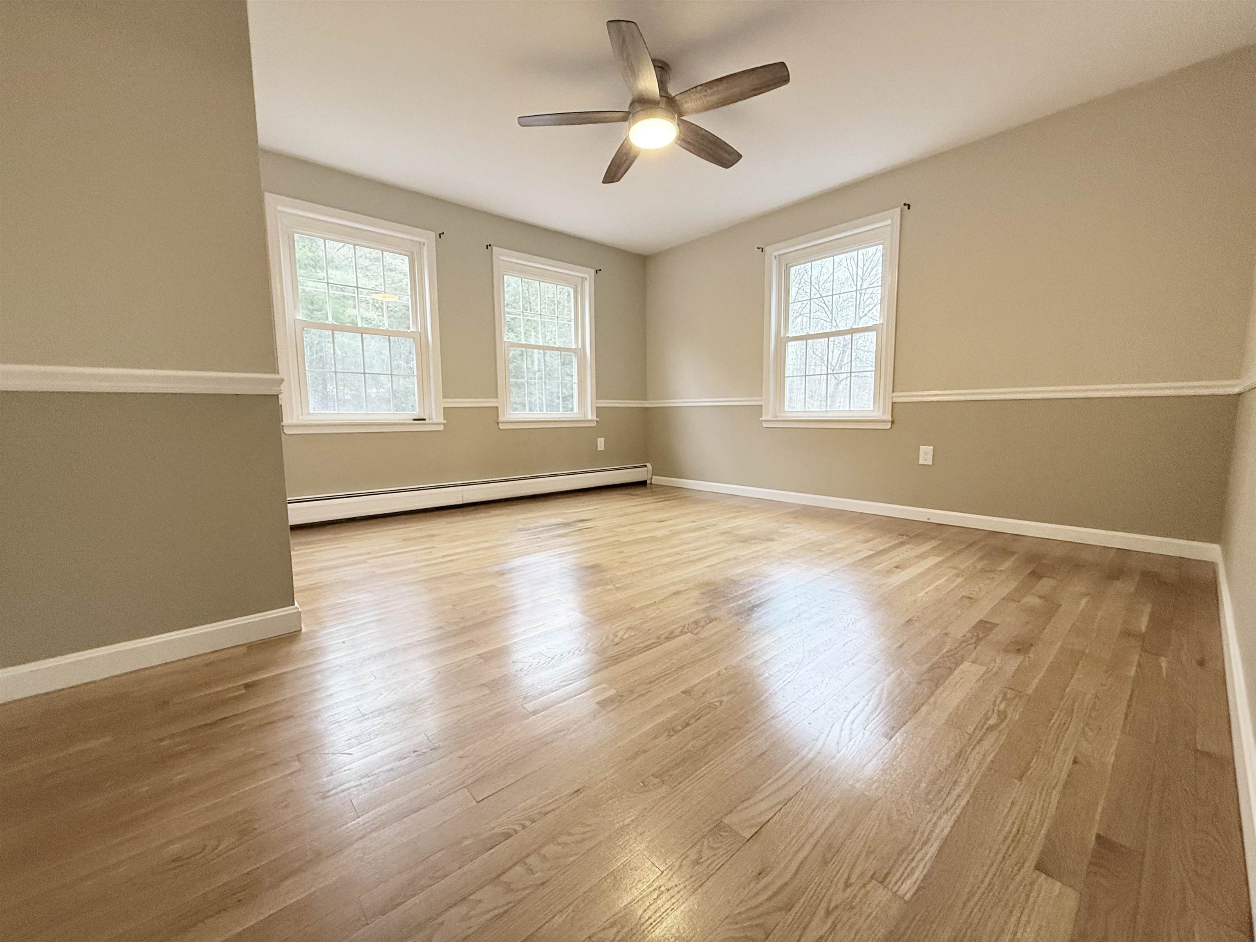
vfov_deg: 85.7
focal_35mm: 14
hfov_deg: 102.1
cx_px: 628
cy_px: 471
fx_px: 508
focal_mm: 2.22
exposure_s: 1/120
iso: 400
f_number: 2.2
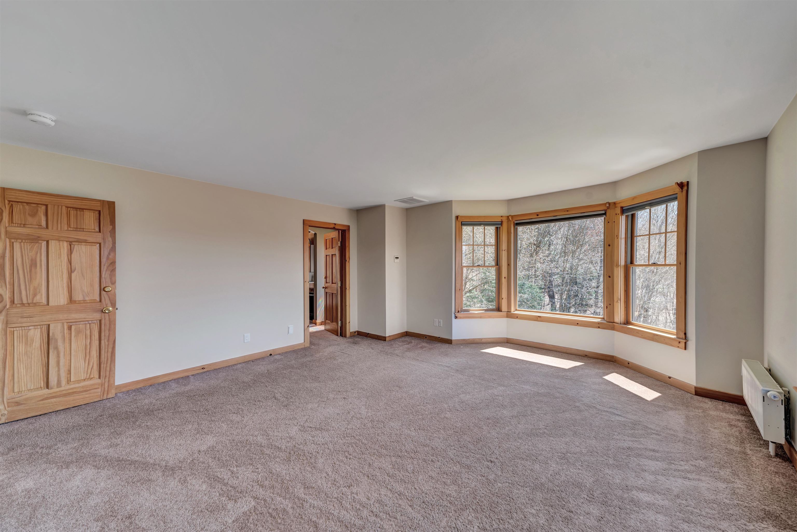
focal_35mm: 14
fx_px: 310
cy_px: 266
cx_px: 398
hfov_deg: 104.2
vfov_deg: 81.2
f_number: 8
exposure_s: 1/50
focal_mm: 14
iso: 200
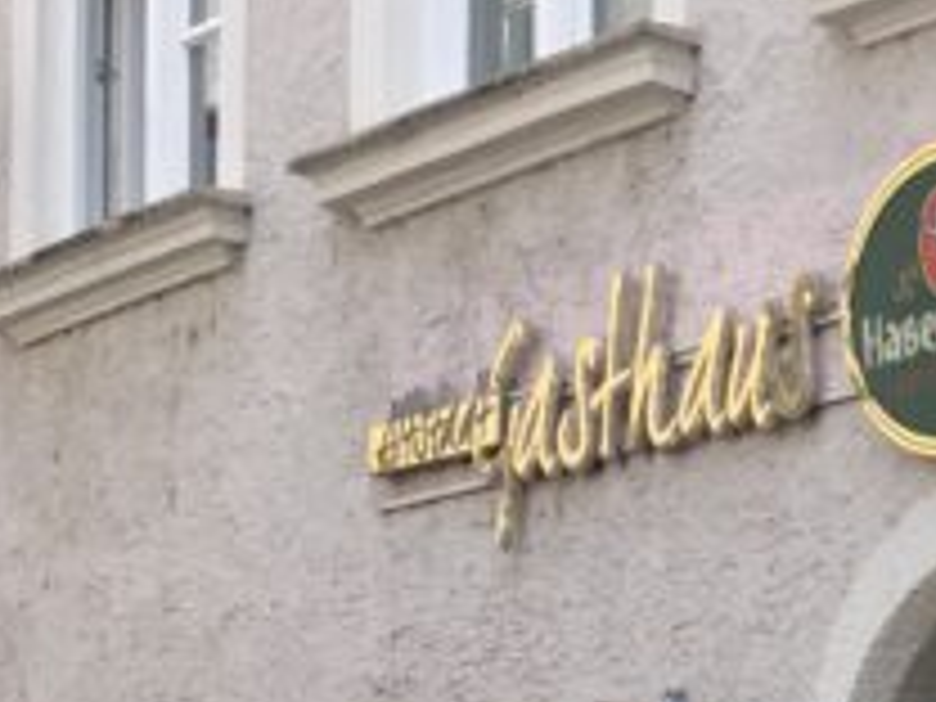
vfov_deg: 9.5
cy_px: 1562
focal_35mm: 143
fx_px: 3867
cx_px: 2142
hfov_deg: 11.7
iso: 25
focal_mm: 4.15
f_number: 2.2
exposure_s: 1/356
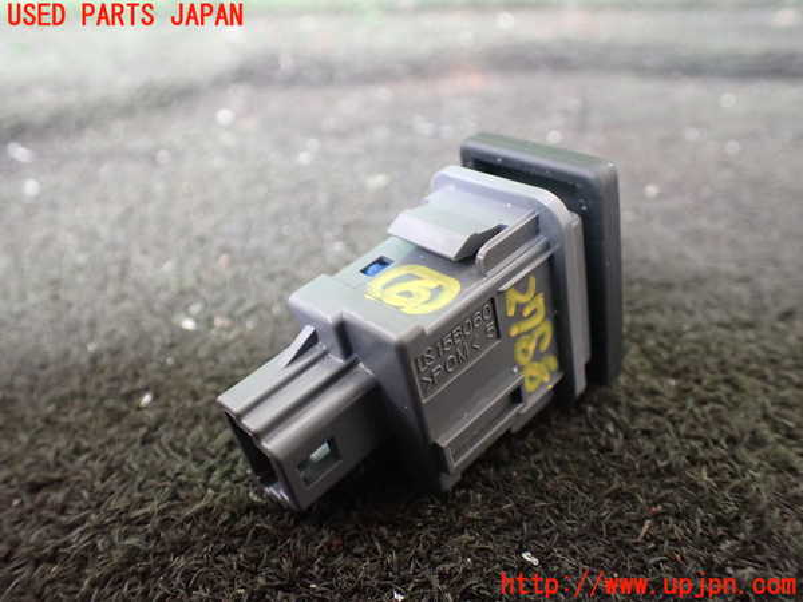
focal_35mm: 30
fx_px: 696
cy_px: 301
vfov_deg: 46.8
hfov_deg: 60.0
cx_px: 402
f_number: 2.3
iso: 800
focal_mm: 5.4
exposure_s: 1/100
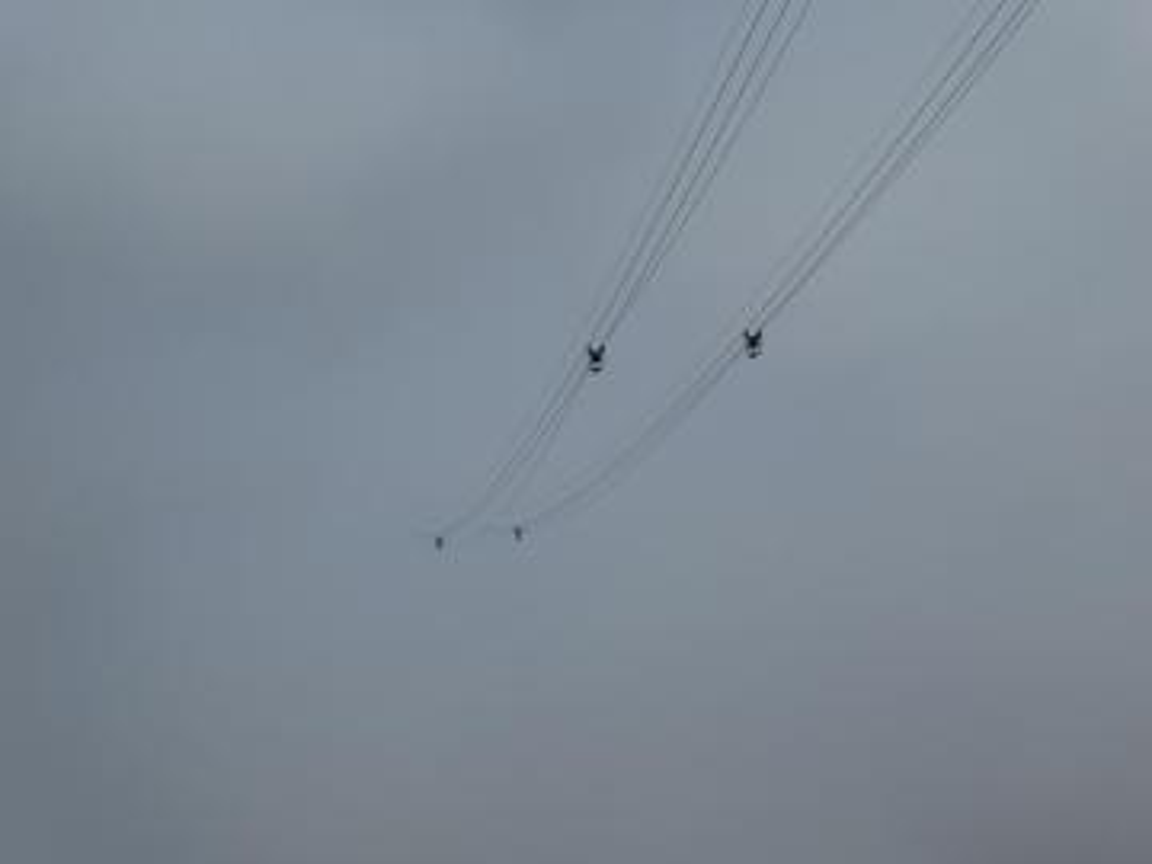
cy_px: 432
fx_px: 5025
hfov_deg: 13.1
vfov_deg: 9.8
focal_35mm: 151
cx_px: 576
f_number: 5.6
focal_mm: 27.1
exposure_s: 1/1000
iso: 80
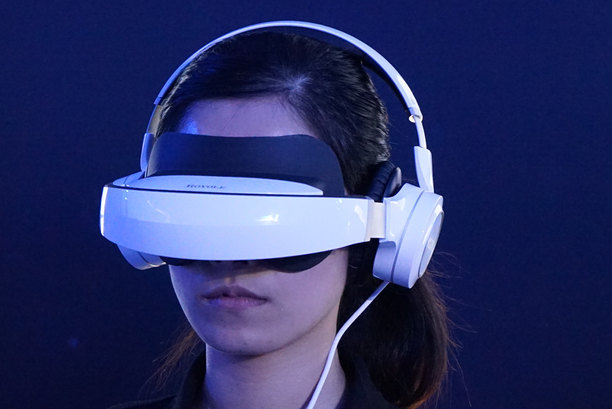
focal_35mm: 133
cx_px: 274
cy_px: 243
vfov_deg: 10.3
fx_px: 2263
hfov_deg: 15.4
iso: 6400
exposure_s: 1/80
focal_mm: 70
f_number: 5.6
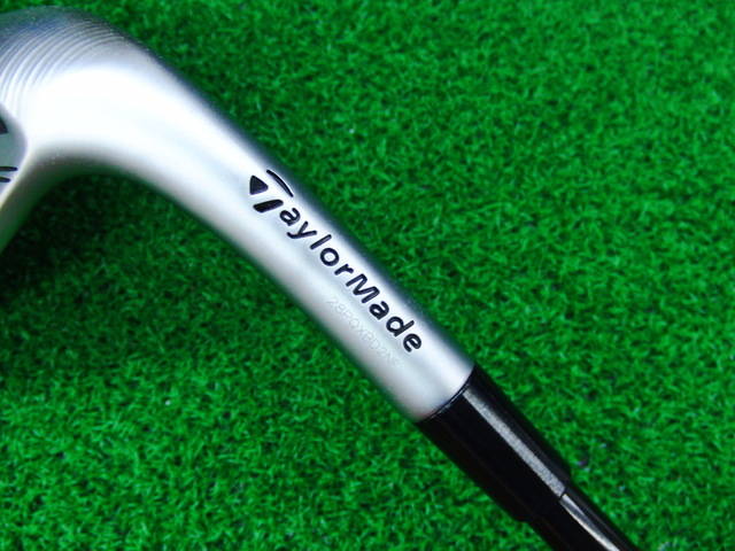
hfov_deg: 50.1
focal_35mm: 37
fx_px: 786
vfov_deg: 38.7
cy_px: 276
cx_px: 368
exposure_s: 1/50
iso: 400
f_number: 3.6
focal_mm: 6.42
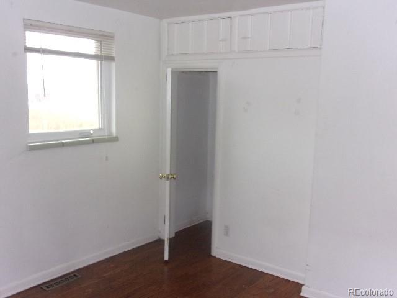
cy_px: 149
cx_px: 198
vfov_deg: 42.9
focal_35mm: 33
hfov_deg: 55.4
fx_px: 378
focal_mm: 5.9
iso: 250
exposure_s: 1/34
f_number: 3.7
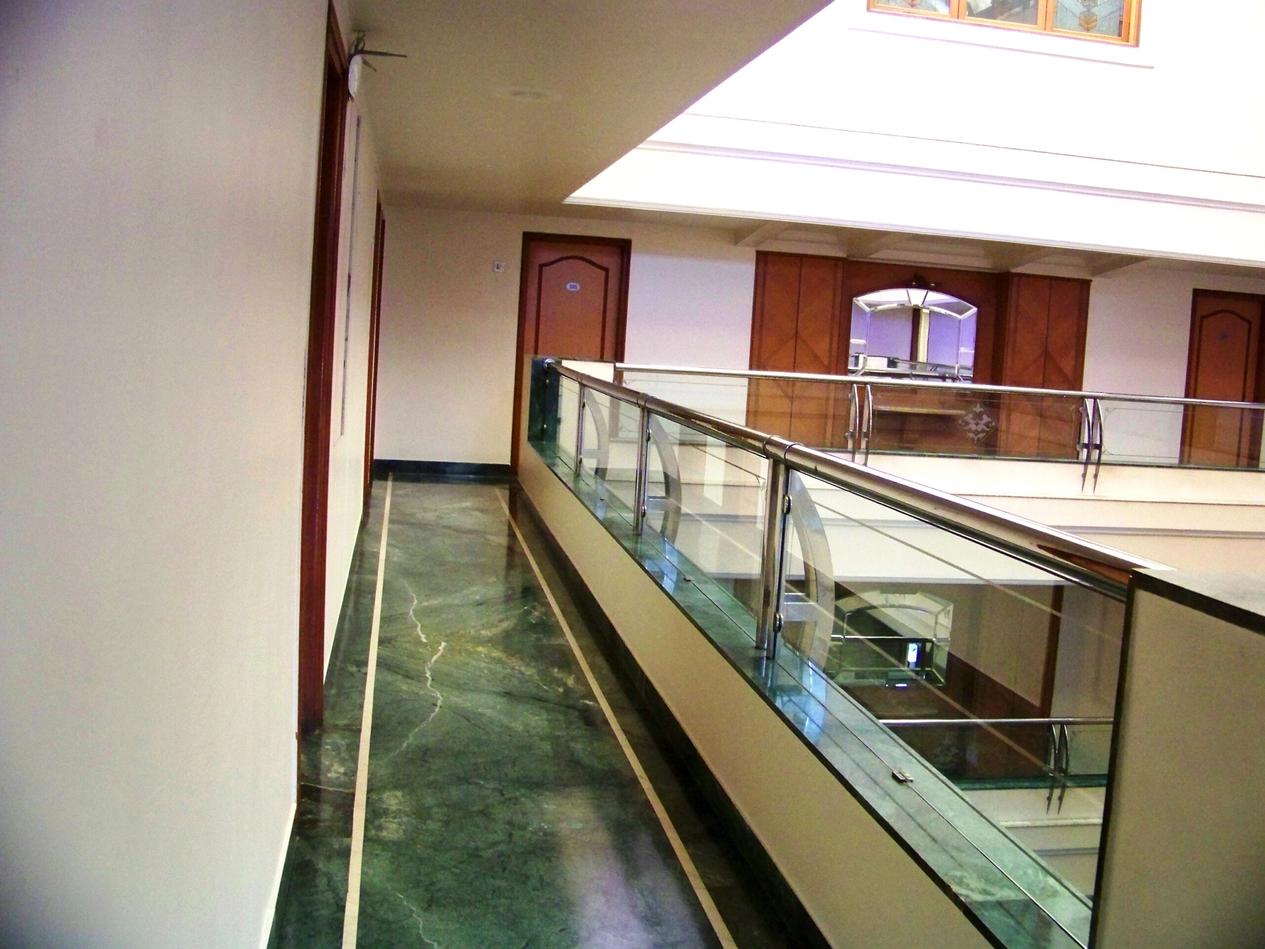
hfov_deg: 51.4
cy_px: 474
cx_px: 632
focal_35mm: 36
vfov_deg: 39.7
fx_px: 1316
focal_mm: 5.85
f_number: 2.8
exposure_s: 1/15
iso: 400
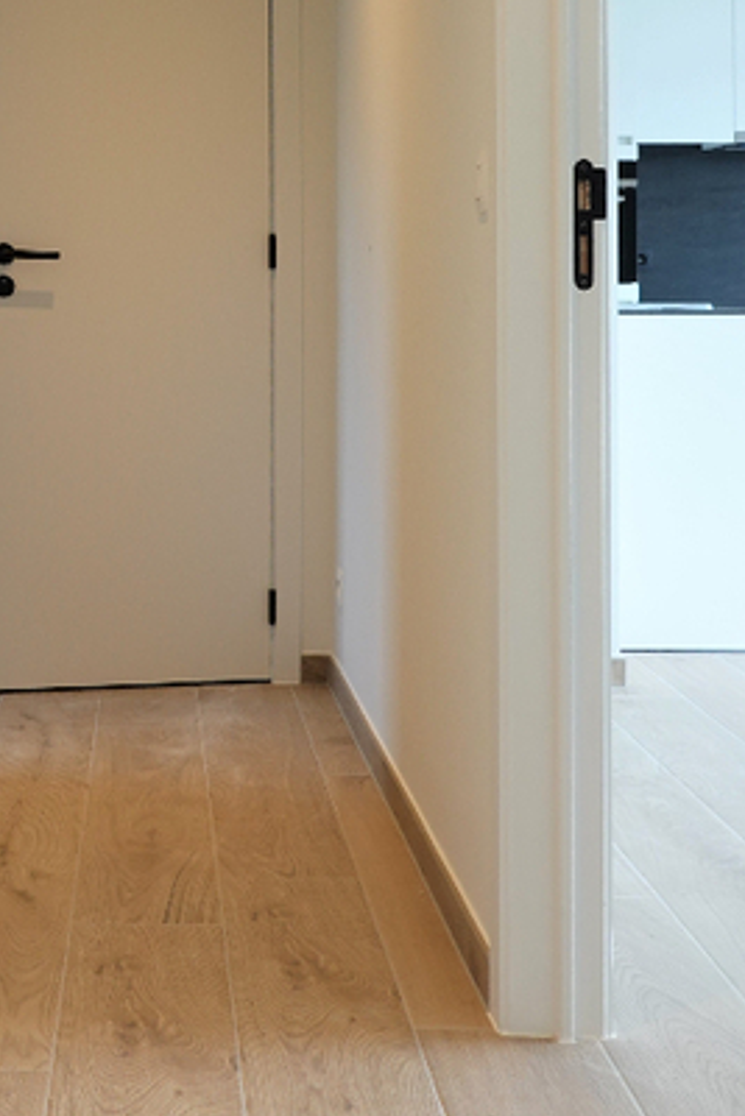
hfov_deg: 24.5
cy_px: 271
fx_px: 1675
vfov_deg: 36.0
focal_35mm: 54
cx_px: 109
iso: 125
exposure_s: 1/30
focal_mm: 9
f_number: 3.5
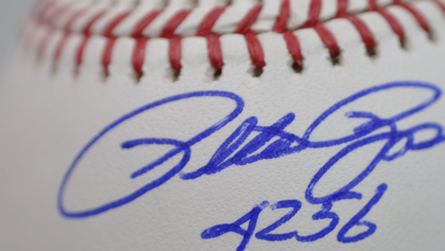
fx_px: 1310
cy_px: 209
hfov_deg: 19.2
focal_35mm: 111
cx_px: 281
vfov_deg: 10.9
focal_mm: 40
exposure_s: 1/80
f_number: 4.5
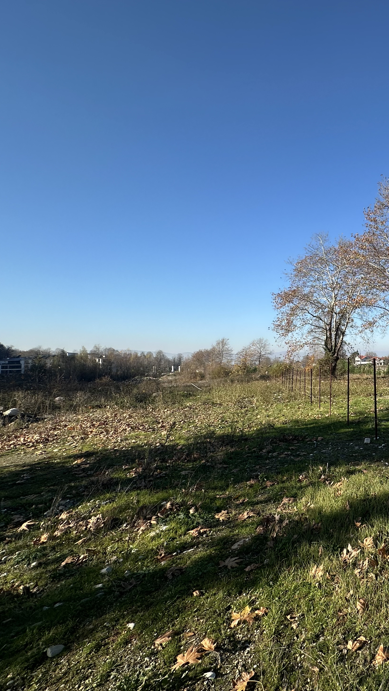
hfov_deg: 44.3
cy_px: 340
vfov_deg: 83.8
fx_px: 385
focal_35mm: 21
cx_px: 402
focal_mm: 2.22
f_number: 2.2
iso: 40
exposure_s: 1/1304
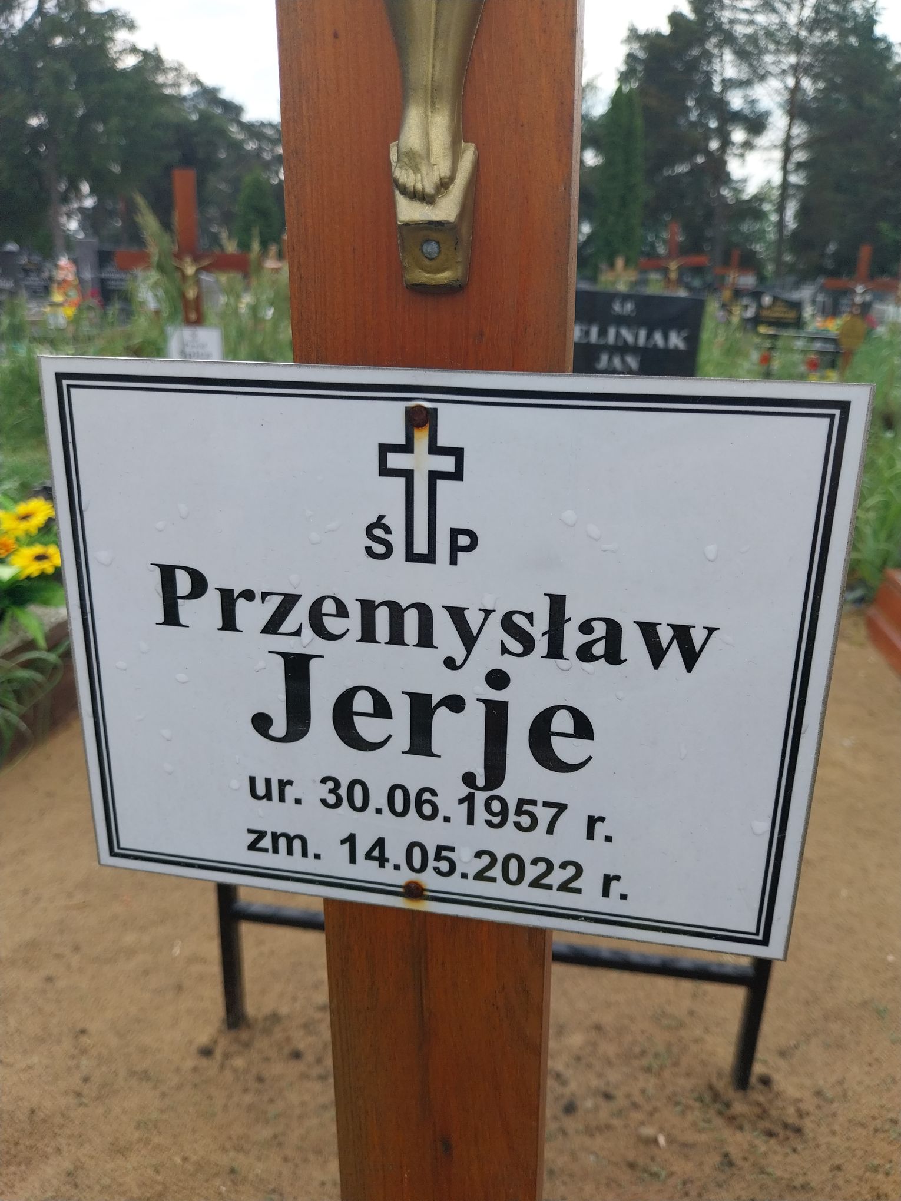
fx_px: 902
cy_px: 600
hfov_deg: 53.1
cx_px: 450
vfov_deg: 67.3
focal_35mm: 26
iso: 25
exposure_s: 1/555
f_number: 1.8
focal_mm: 4
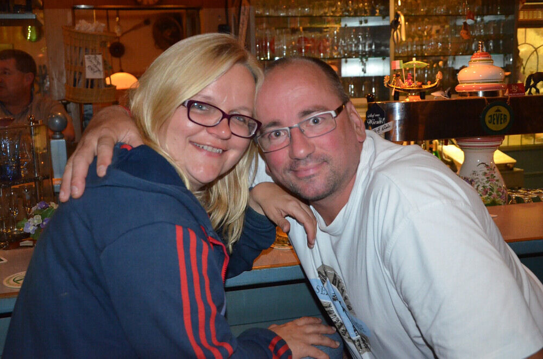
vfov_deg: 35.3
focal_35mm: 38
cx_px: 272
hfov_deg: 51.4
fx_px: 564
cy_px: 180
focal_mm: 25
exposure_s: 1/60
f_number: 4
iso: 3200
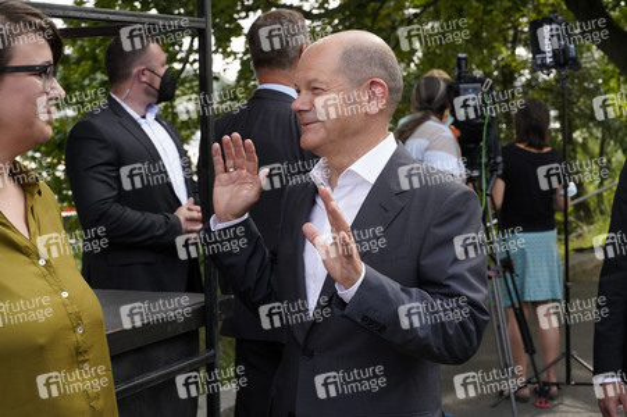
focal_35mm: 69
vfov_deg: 19.7
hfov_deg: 29.3
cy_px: 208
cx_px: 314
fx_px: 1201
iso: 640
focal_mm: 69
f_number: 9
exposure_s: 1/250
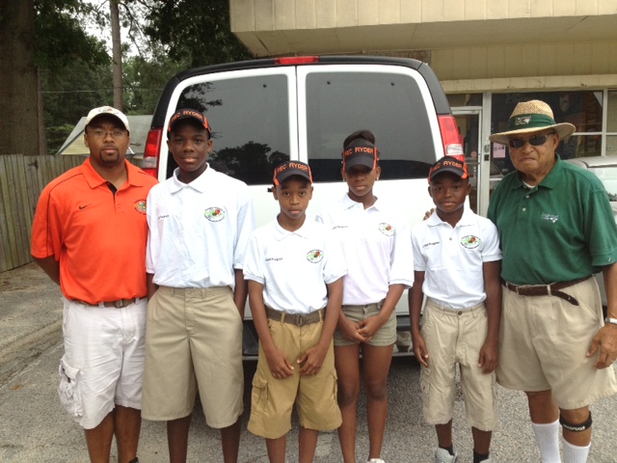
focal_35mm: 35
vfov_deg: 40.7
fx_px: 624
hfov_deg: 52.6
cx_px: 308
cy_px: 232
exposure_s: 1/325
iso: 100
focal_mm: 4.28
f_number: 2.4
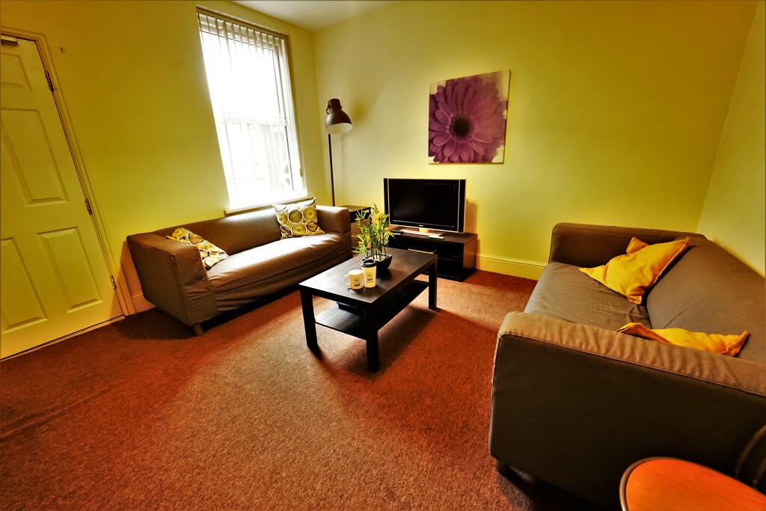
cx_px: 383
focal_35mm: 14
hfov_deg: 104.2
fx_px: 298
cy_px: 256
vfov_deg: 81.2
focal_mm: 14
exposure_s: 1/30
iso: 4000
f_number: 4
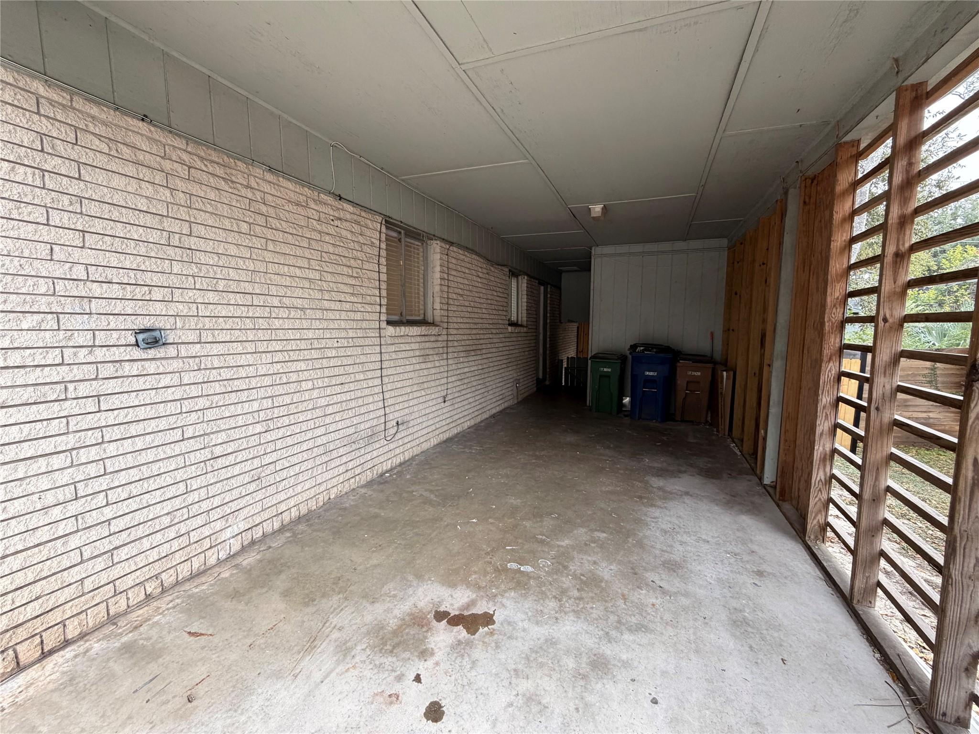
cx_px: 490
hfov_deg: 102.1
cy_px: 367
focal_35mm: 14
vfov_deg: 85.7
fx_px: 396
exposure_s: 1/121
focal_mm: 2.22
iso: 125
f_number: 2.2
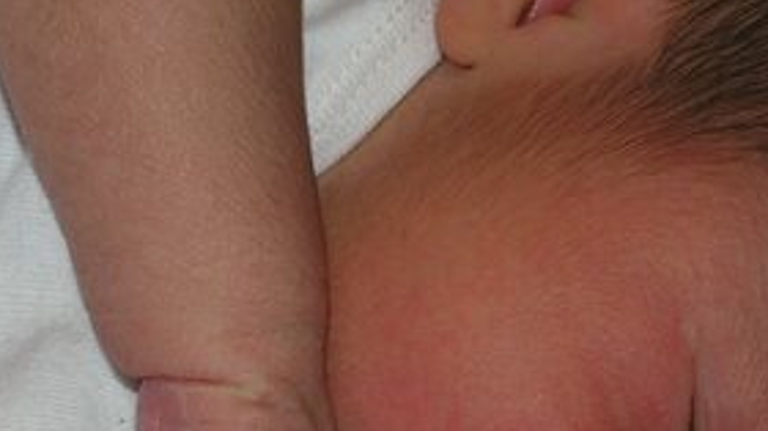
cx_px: 296
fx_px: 4314
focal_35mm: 212
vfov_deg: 5.7
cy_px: 483
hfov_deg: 10.2
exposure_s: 1/60.1
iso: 50
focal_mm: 21.6
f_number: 4.9
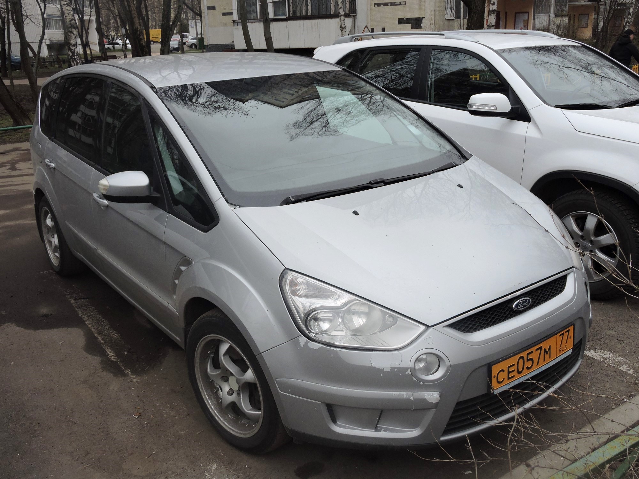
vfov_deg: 42.9
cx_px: 320
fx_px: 609
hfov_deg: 55.4
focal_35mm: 33
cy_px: 240
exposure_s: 1/200
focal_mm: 5.9
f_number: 3.6
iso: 100
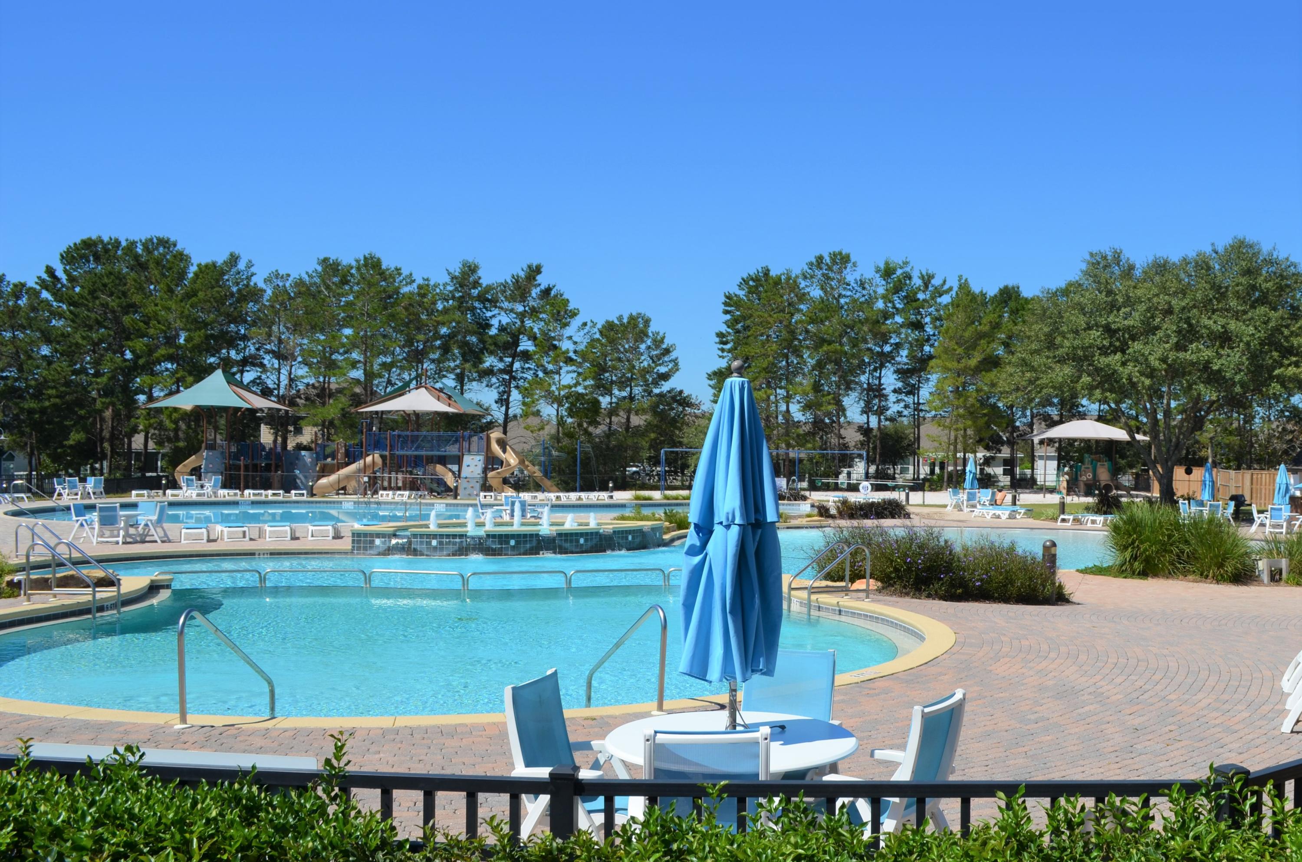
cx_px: 651
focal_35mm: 30
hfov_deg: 62.0
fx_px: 1083
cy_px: 431
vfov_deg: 43.4
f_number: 9.5
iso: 100
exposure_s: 1/350
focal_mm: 20
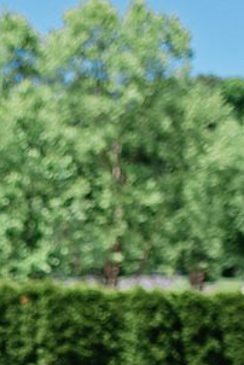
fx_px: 1653
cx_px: -141
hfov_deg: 8.2
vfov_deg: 12.3
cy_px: 425
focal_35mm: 163
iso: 200
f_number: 1.8
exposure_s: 1/6400
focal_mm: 35
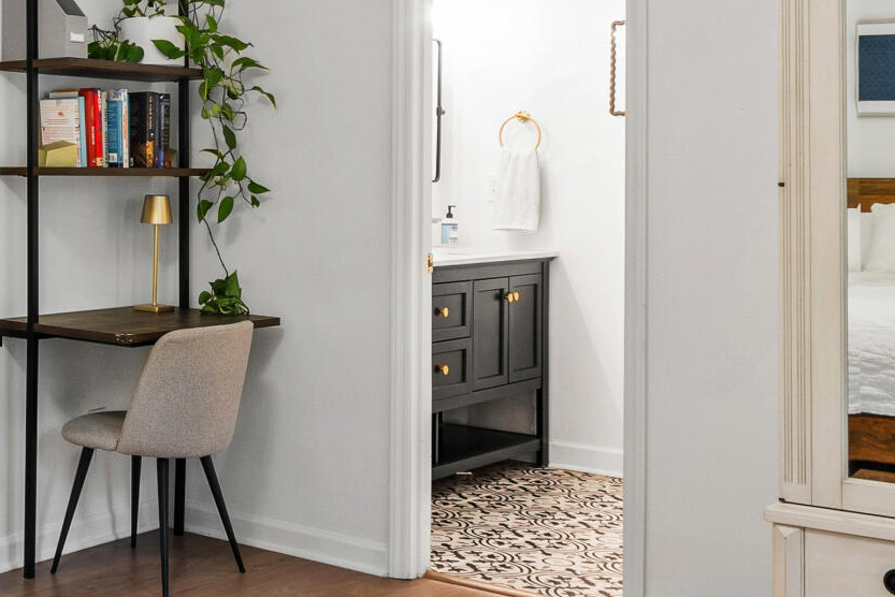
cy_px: 126
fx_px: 1343
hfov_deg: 33.4
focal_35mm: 54
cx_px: -19
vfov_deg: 24.7
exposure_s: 2
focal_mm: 10
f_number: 8
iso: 100
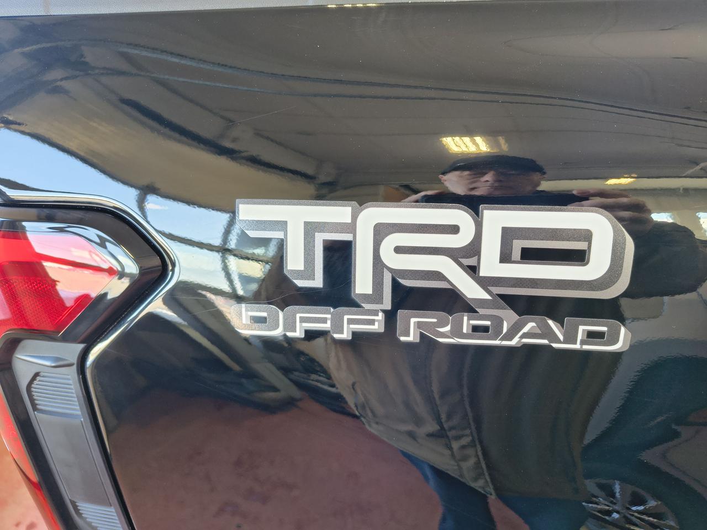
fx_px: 490
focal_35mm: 24
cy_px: 265
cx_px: 354
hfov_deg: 71.6
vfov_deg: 56.8
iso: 738
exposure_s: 1/120
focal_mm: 5.56
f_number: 1.8
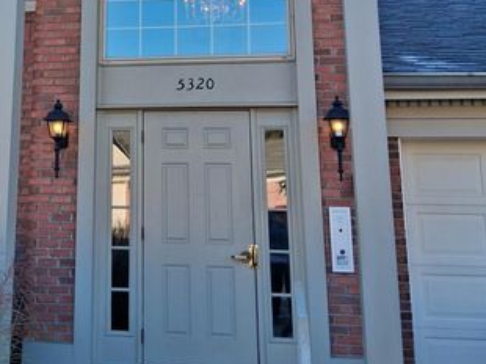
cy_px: 13
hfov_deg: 33.6
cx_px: 114
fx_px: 786
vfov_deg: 25.0
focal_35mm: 56
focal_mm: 3.98
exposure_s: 1/293
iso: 25
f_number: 1.8
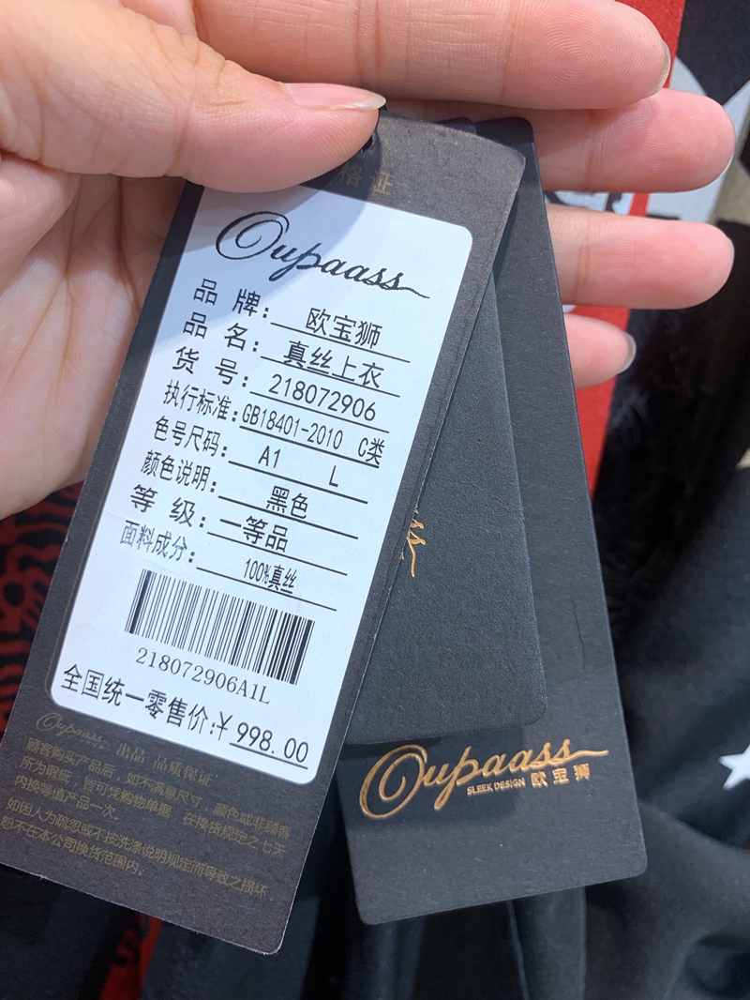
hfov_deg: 53.1
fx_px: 751
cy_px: 500
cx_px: 375
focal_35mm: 26
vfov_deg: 67.3
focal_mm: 4.25
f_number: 1.8
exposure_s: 1/122
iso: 32
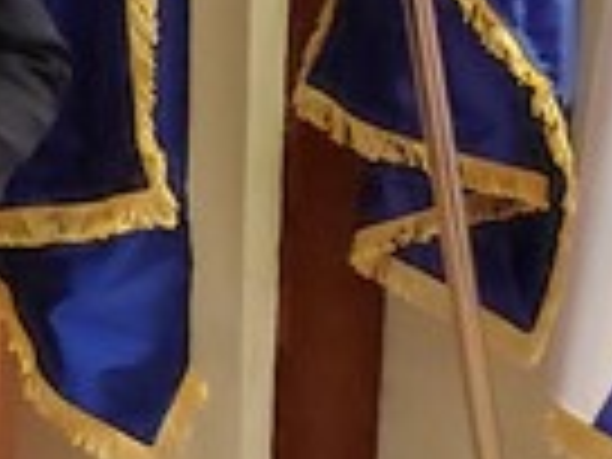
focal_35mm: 188
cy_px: 9
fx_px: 3324
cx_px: -1305
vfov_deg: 7.9
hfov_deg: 8.5
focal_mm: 4.7
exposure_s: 1/33
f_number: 1.79
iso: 1544
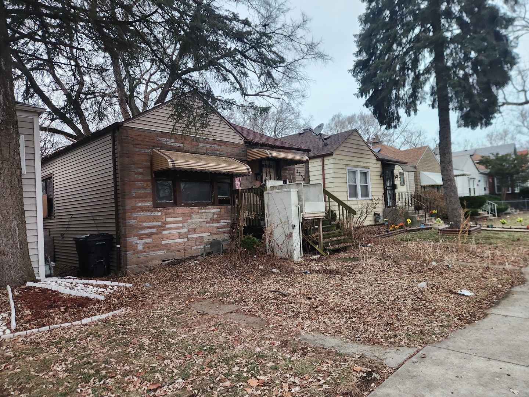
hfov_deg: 73.9
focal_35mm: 23
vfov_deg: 58.9
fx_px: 351
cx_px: 264
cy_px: 198
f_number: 1.8
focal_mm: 5.4
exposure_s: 1/120
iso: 320
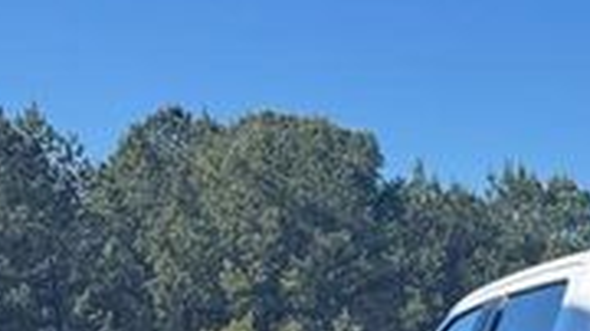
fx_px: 1454
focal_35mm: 93
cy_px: 652
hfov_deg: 18.8
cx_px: 996
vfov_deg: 11.7
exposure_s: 1/2959
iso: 80
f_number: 1.78
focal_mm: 6.76
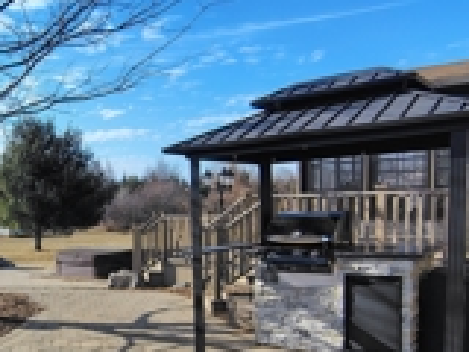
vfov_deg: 35.4
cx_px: 82
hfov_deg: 44.1
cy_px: 252
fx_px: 542
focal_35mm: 40
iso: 100
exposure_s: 1/1197
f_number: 2.2
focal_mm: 2.13
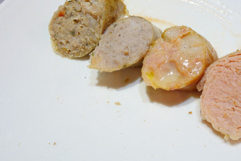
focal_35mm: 38
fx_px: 254
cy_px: 52
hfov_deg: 50.0
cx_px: 156
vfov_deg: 34.7
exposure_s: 1/4
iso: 400
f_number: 8
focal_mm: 10.4
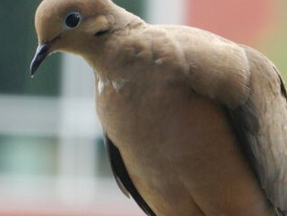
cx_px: 181
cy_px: 130
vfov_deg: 1.0
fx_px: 11857
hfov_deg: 1.4
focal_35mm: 1429
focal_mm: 128
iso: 400
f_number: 8
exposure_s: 1/60
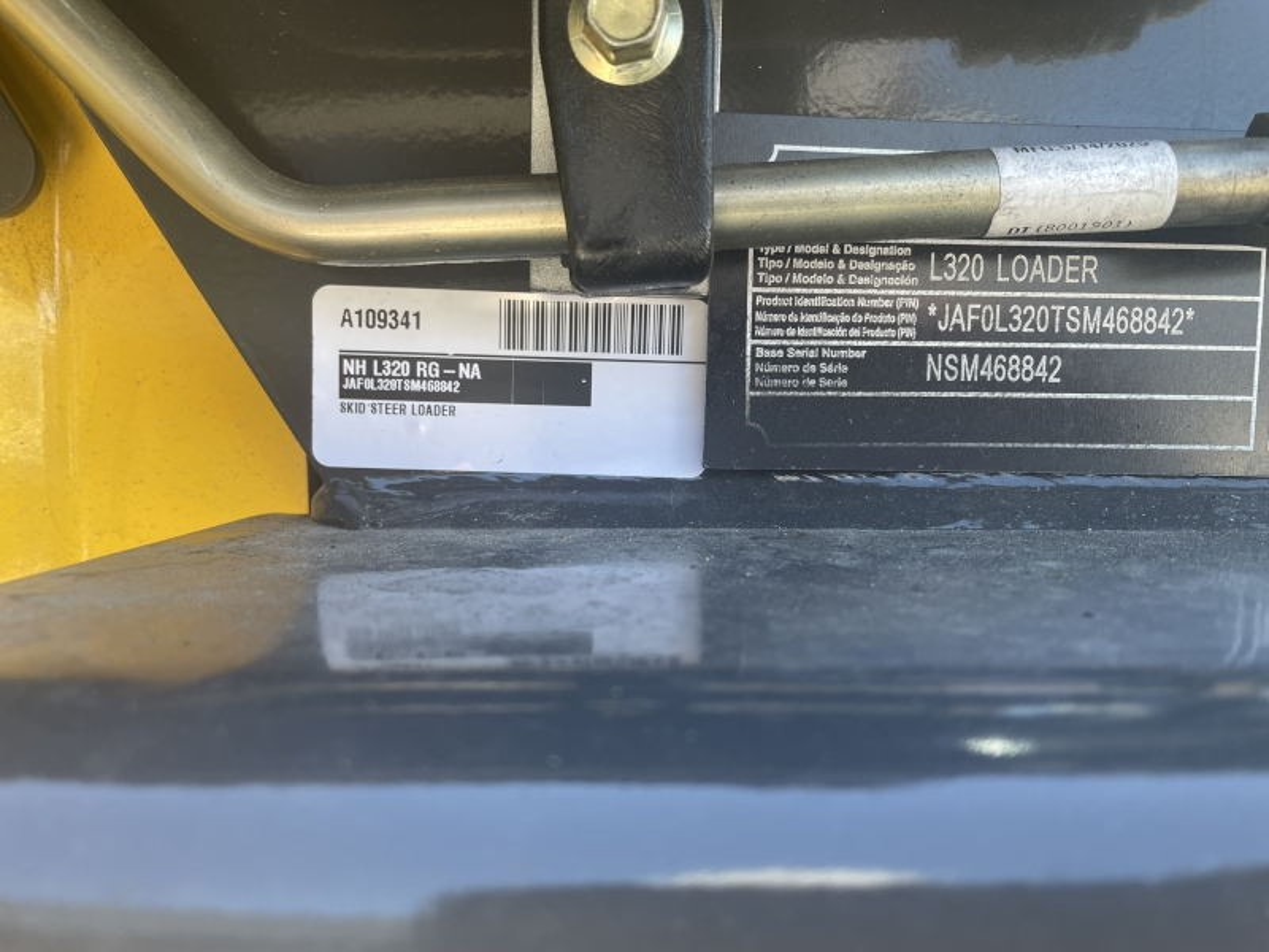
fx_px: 953
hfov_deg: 67.3
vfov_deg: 53.1
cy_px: 476
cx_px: 634
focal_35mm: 26
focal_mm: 4.2
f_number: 1.6
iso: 32
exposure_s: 1/138
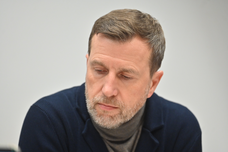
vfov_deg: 9.1
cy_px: 76
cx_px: 114
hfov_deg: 13.7
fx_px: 950
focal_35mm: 150
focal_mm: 150
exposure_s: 1/400
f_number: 2.8
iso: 2800
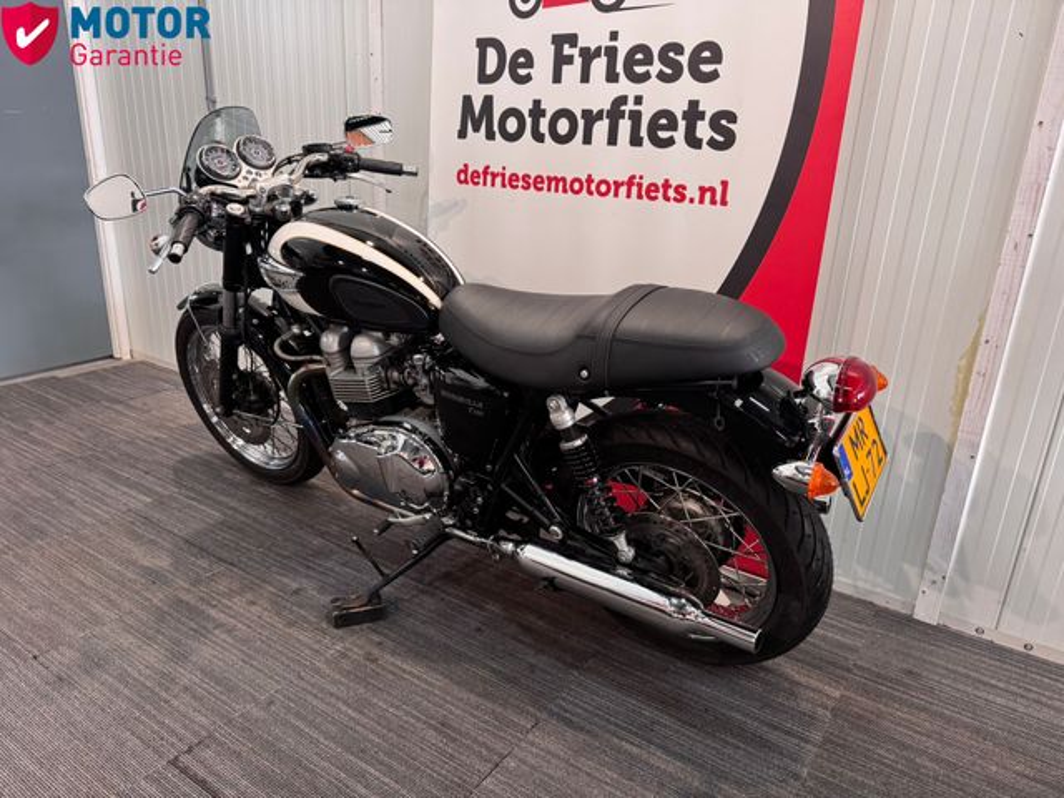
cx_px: 532
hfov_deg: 71.6
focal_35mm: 24
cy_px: 399
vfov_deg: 56.8
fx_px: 738
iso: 200
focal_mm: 6.76
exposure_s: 1/50
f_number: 1.78
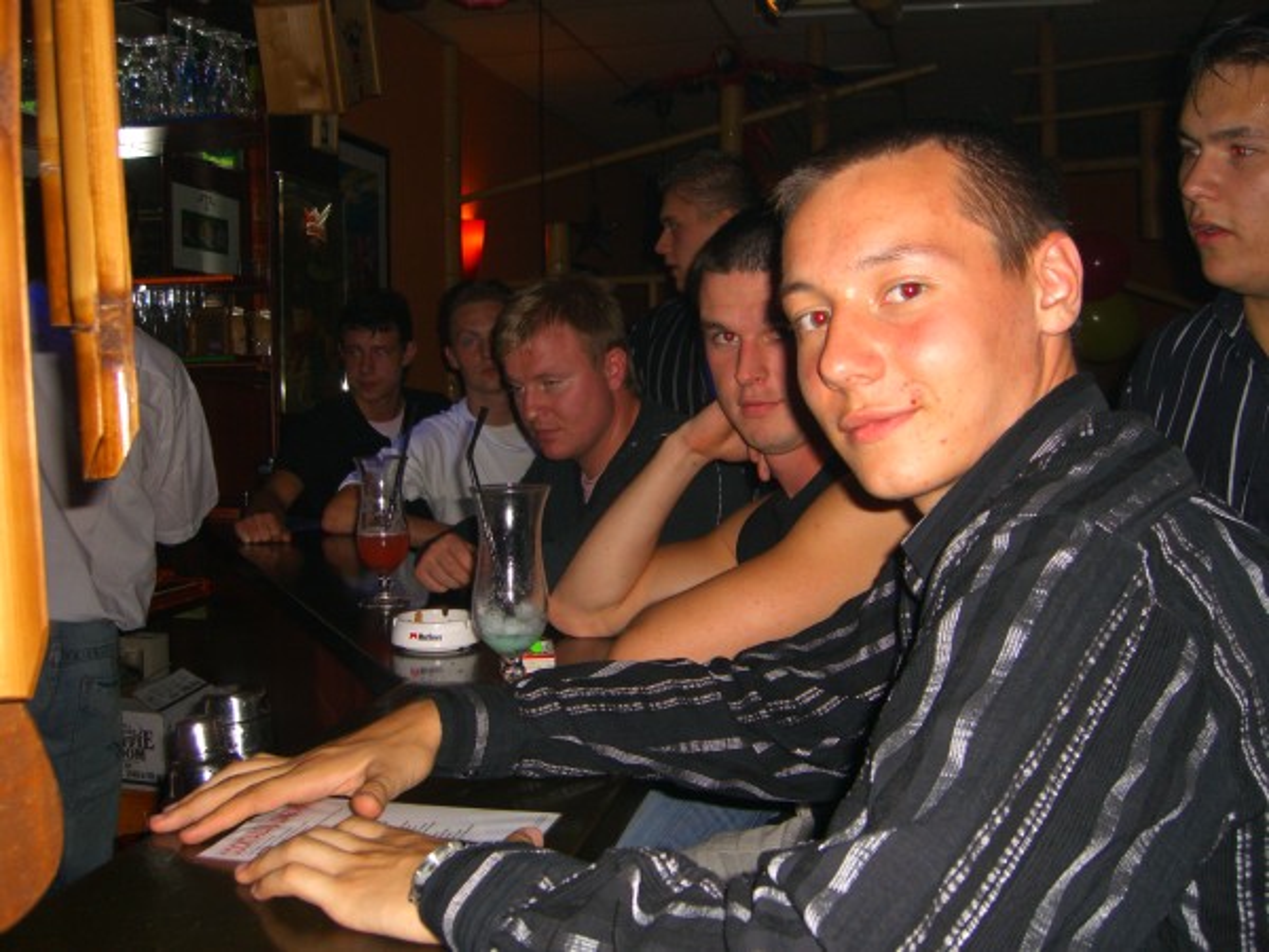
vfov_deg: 37.7
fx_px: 1393
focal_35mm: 38
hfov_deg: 49.0
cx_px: 634
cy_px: 476
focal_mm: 7.9
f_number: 2.8
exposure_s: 1/60
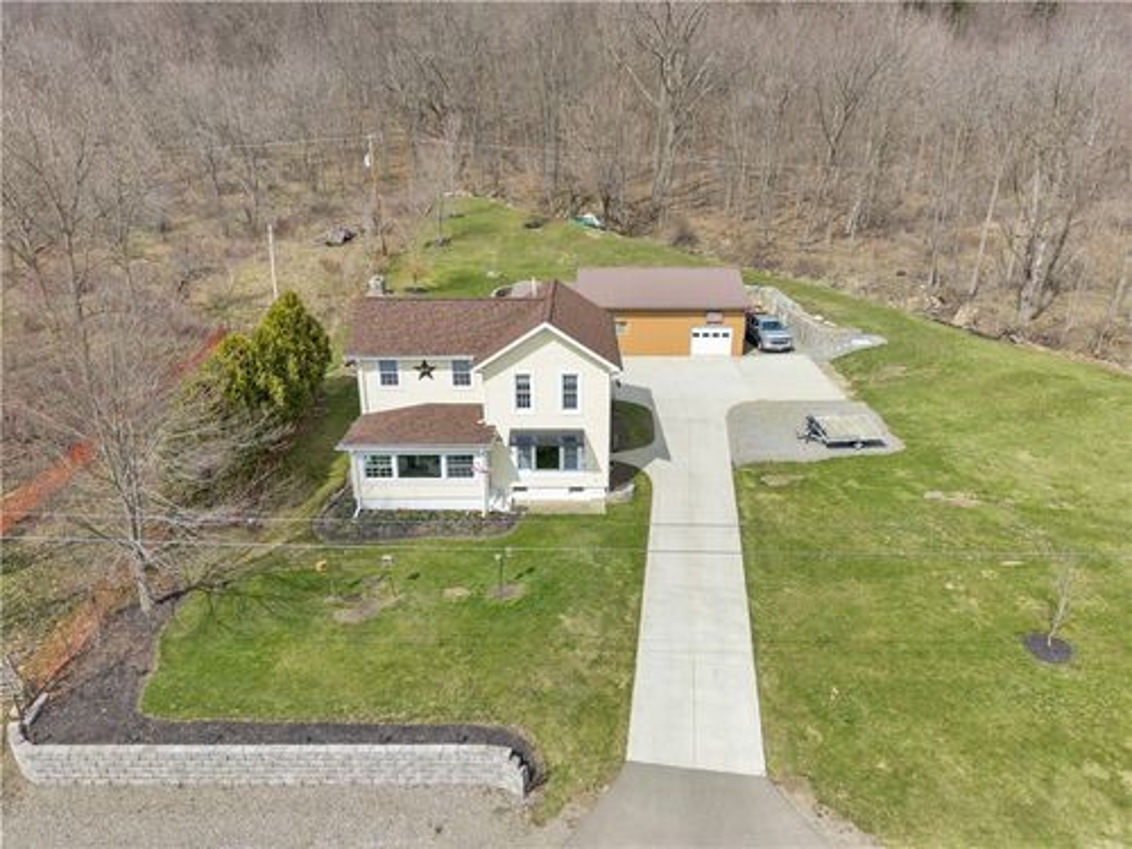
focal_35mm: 23
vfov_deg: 58.9
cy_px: 424
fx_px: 752
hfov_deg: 73.9
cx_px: 566
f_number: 1.8
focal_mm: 8.67
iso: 200
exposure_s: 1/6000
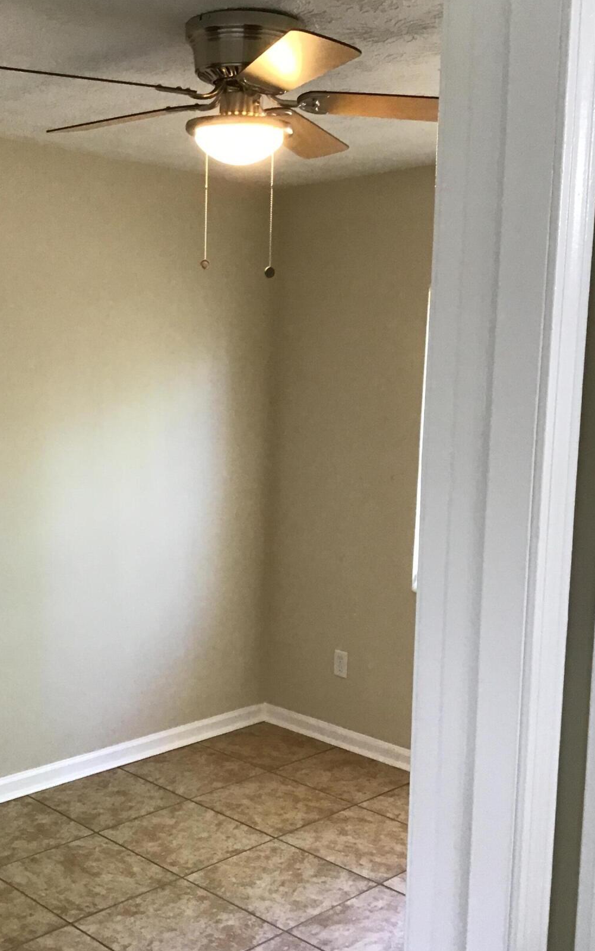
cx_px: 177
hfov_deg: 30.9
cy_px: 512
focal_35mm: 41
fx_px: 1064
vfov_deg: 48.2
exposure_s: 1/30
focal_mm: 3.3
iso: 100
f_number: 2.4
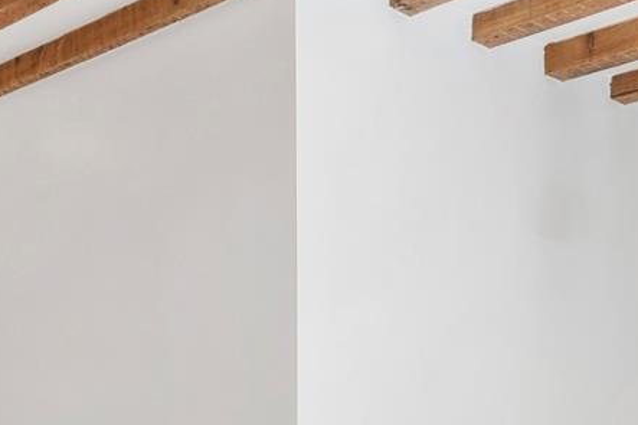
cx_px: 36
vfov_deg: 19.2
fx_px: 1151
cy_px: 566
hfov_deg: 29.4
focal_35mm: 65
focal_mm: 10
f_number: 8
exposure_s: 1/10
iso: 100
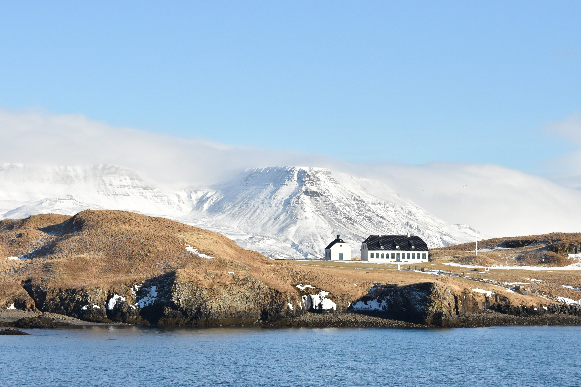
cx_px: 290
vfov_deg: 11.4
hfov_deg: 17.1
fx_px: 1937
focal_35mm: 120
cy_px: 194
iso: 640
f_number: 5.6
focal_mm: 80
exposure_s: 1/3200
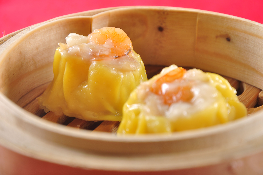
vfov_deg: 8.7
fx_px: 1151
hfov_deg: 13.0
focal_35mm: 158
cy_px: 88
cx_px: 132
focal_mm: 105
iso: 100
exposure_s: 1/125
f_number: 9
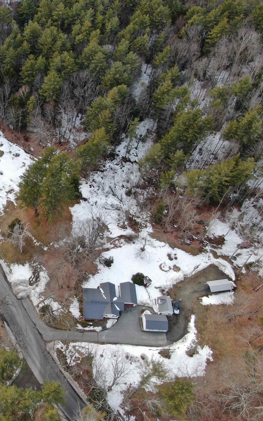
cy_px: 211
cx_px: -7
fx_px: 390
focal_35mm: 34
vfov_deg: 56.7
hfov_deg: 33.7
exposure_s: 1/50
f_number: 2.8
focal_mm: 4.39
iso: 100
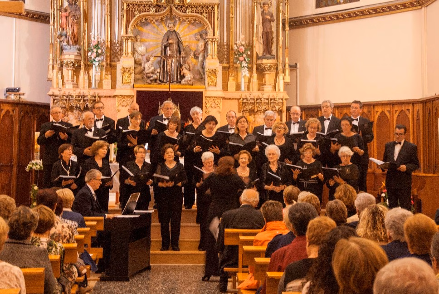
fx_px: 879
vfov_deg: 19.0
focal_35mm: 72
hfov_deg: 28.0
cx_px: 220
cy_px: 147
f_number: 4.8
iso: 400
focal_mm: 48
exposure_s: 1/6
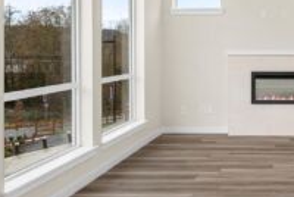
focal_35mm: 46
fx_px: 376
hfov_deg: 38.4
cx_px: 287
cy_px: 61
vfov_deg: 29.1
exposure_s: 1/30
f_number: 7.1
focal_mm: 23
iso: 250
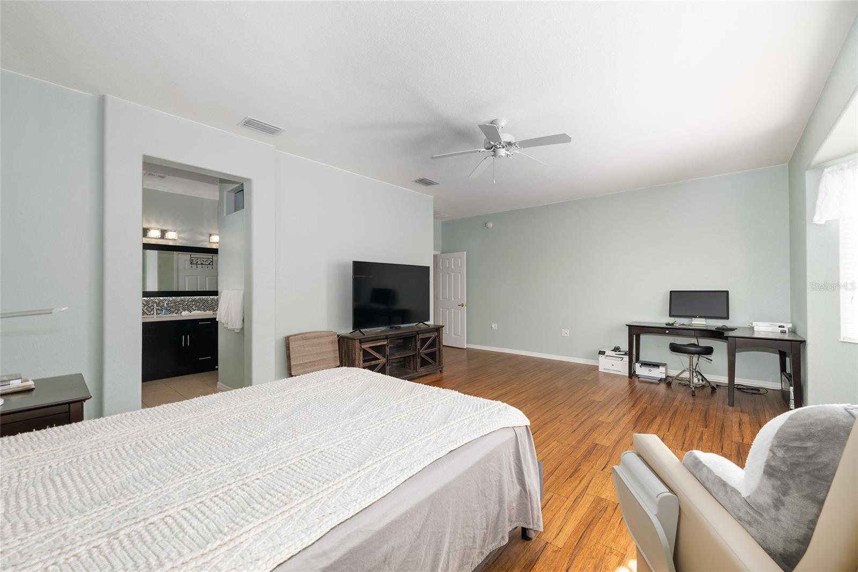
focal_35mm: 14
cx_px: 429
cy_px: 286
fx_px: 334
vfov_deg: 81.2
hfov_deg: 104.3
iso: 320
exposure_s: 1/20
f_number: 8
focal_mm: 14
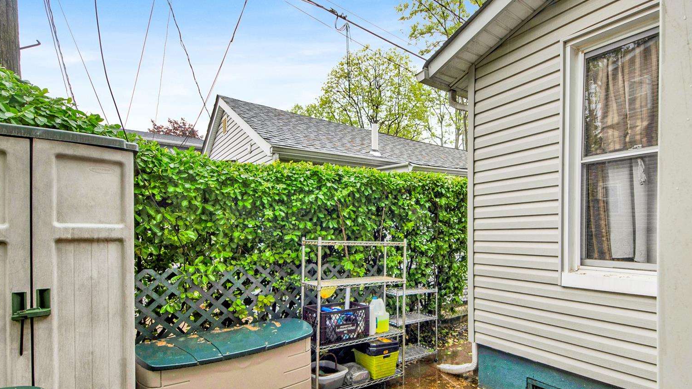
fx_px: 312
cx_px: 404
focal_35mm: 17
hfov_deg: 95.0
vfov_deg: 63.2
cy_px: 239
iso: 100
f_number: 8
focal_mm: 8
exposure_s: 1/25
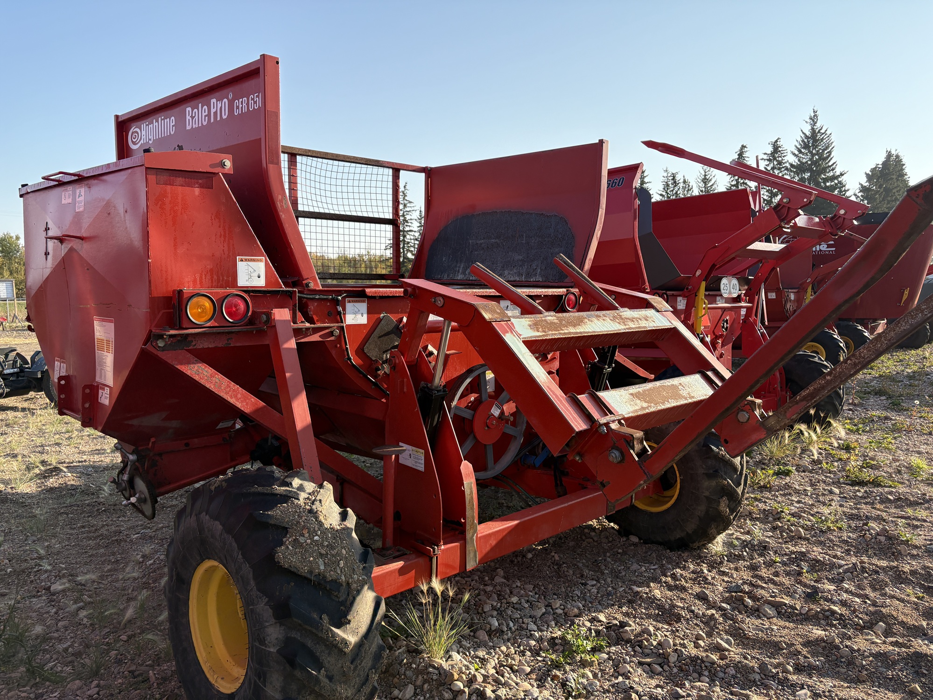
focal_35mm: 26
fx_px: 701
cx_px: 466
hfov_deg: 67.3
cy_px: 350
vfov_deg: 53.1
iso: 64
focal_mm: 5.96
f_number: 1.6
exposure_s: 1/2012
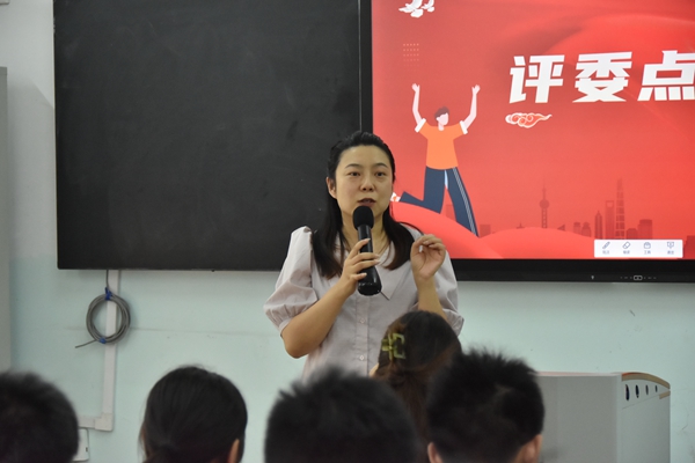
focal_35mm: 120
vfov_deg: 11.4
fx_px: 2316
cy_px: 232
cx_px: 348
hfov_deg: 17.1
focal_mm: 80
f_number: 5
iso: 2000
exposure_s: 1/200
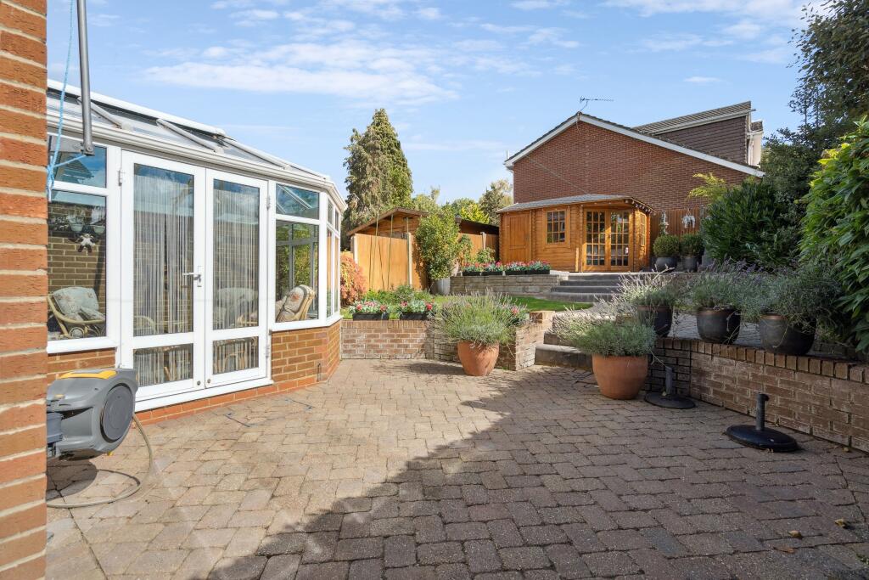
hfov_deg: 96.7
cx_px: 434
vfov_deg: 73.8
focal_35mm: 16
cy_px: 290
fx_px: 386
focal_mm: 16
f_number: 5.6
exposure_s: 1/640
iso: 320
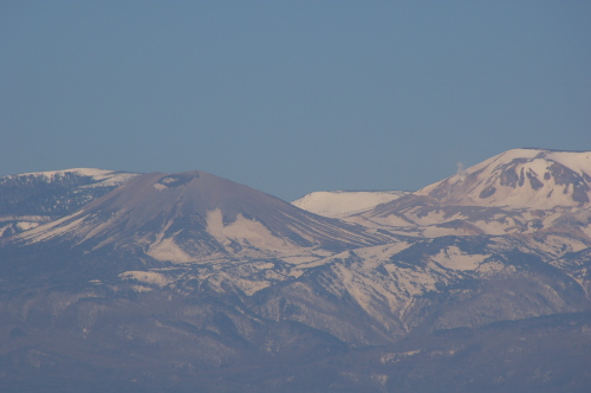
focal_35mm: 375
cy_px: 196
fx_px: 6148
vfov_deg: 3.7
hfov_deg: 5.5
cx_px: 296
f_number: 10
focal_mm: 250
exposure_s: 1/1000
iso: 200
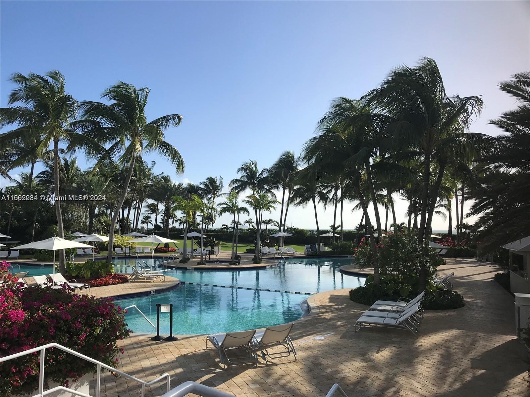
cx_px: 265
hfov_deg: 63.4
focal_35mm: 28
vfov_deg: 49.7
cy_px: 198
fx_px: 429
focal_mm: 3.99
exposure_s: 1/2817
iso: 20
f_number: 1.8
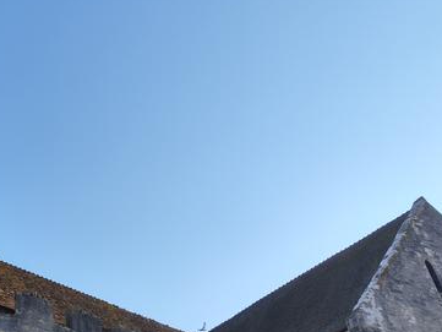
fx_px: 651
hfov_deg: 36.5
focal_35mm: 51
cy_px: 216
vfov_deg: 28.4
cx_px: 103
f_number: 1.69
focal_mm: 7.01
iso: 50
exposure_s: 1/823
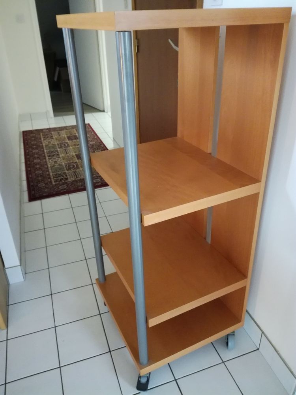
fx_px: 308
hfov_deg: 51.4
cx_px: 148
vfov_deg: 65.3
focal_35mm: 27
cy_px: 198
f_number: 2
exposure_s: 1/16.7
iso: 640
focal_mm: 3.79
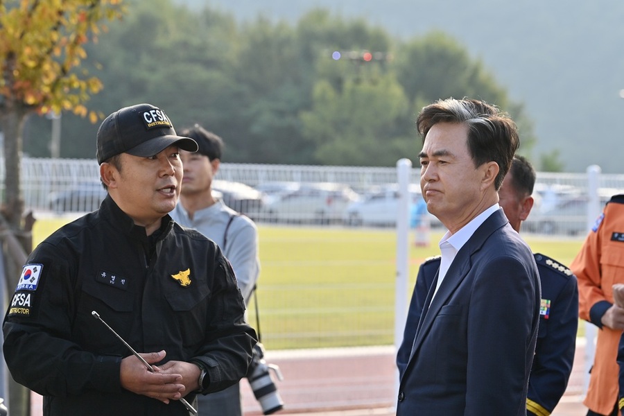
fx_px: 2686
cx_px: 312
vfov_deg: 8.9
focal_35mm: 155
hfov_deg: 13.2
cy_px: 208
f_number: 7.1
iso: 250
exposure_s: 1/320
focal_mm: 155
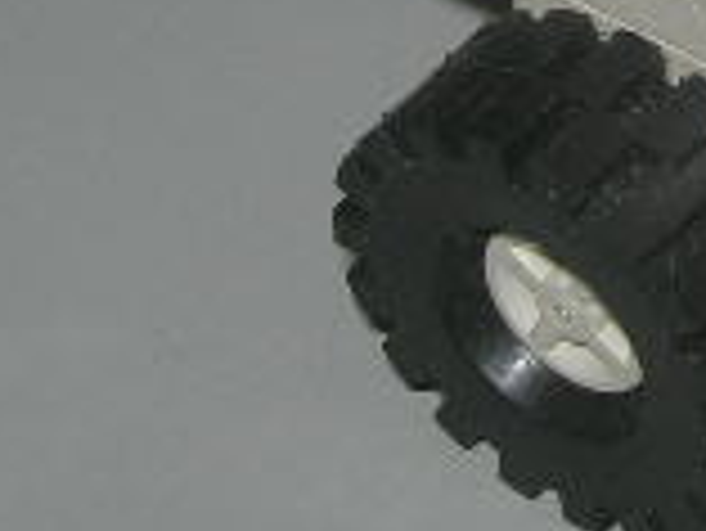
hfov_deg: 7.7
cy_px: -464
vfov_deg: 5.9
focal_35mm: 248
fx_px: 5062
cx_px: 1268
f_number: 5.9
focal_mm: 12.7
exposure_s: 1/60.1
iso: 64
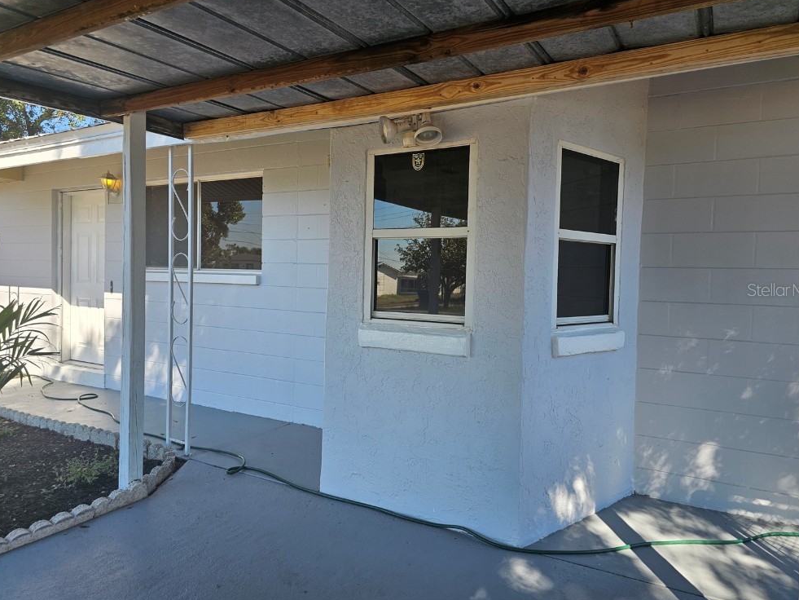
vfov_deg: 56.8
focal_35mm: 24
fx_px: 554
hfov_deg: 71.6
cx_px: 407
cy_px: 289
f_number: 1.7
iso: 10
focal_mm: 6.3
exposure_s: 1/179
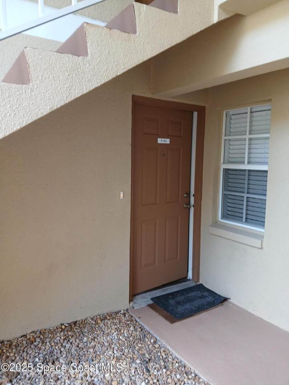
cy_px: 192
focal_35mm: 26
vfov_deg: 67.3
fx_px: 289
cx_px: 144
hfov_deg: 53.1
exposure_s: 1/60
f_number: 1.8
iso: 125
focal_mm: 3.98
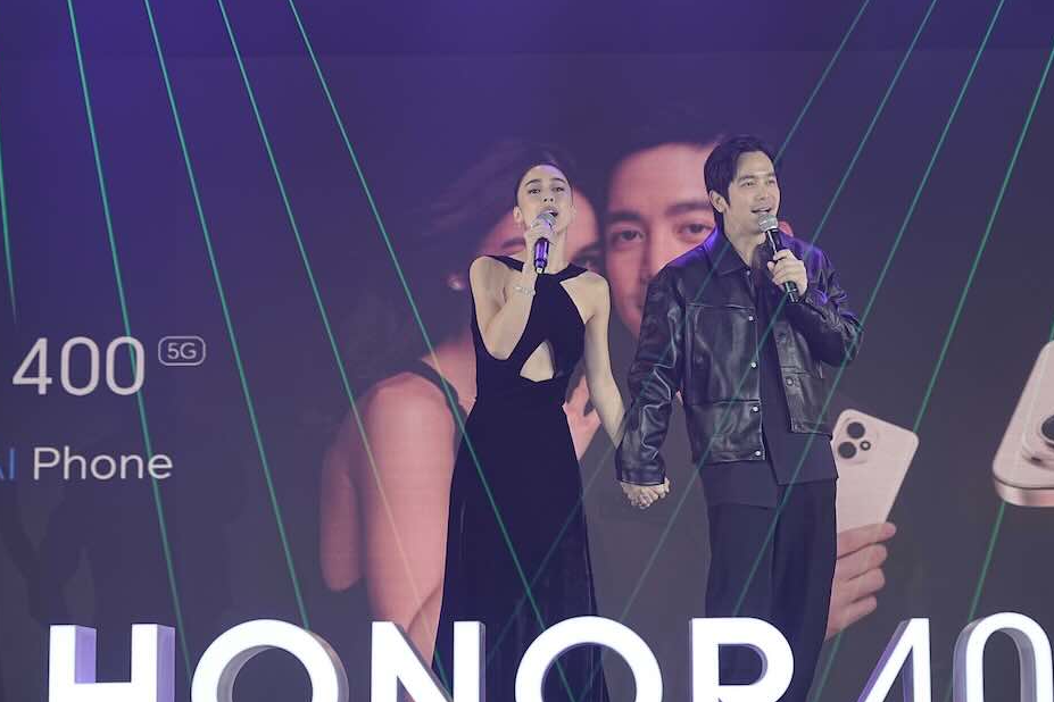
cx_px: 631
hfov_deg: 23.1
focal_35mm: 88
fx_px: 2576
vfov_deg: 15.5
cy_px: 396
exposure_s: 1/160
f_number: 5
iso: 400
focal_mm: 68
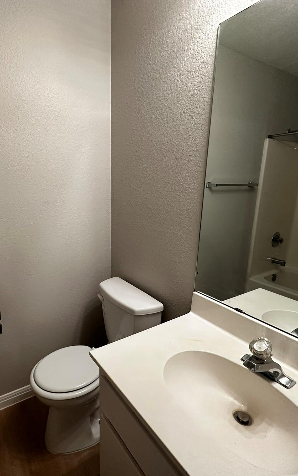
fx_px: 260
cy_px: 240
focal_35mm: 20
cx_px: 106
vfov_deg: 85.1
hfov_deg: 58.7
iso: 250
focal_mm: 2.22
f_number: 2.2
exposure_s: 1/120
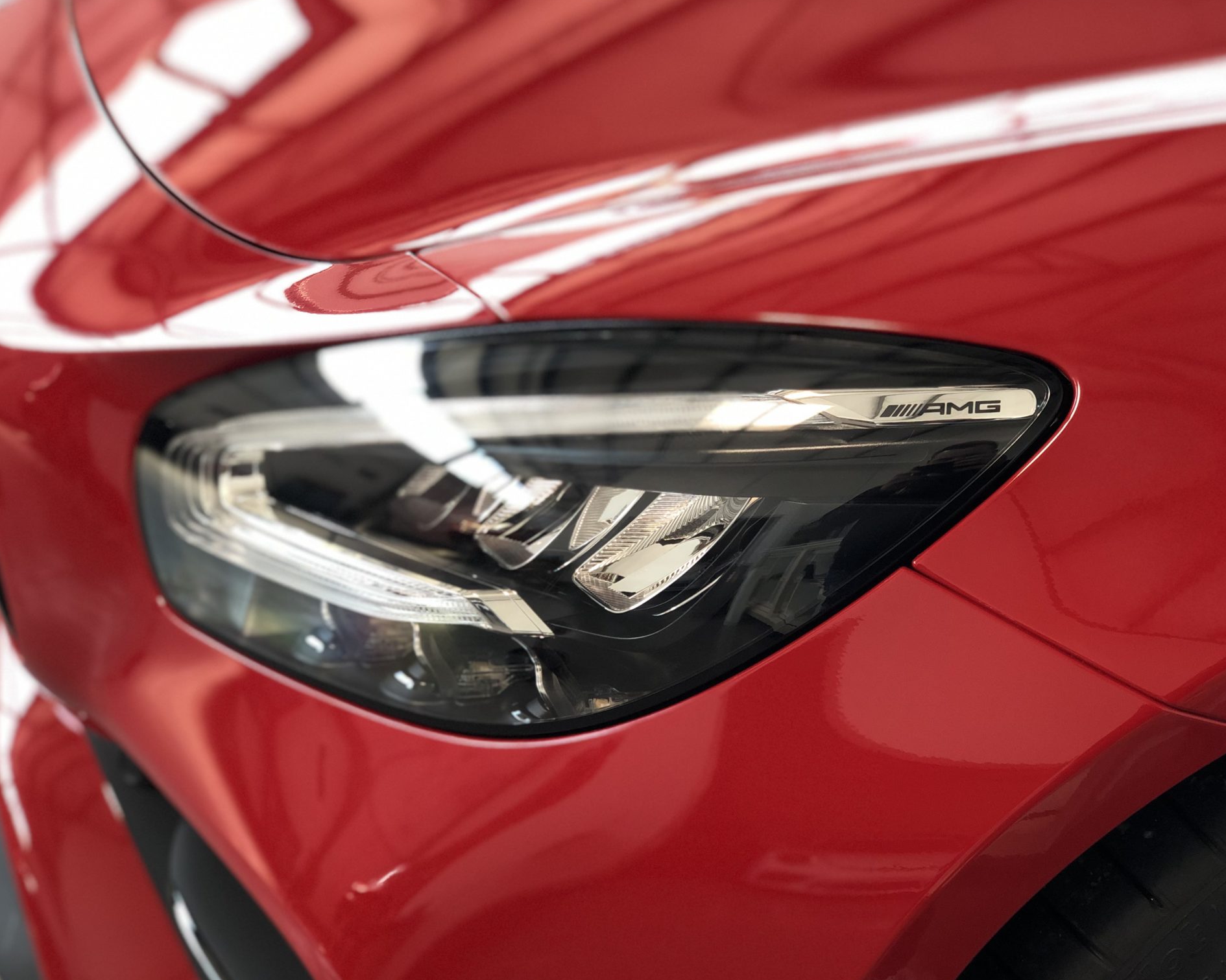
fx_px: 1996
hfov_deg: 34.1
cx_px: 602
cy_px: 489
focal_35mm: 55
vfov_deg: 27.6
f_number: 2.4
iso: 64
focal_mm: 6
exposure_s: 1/60
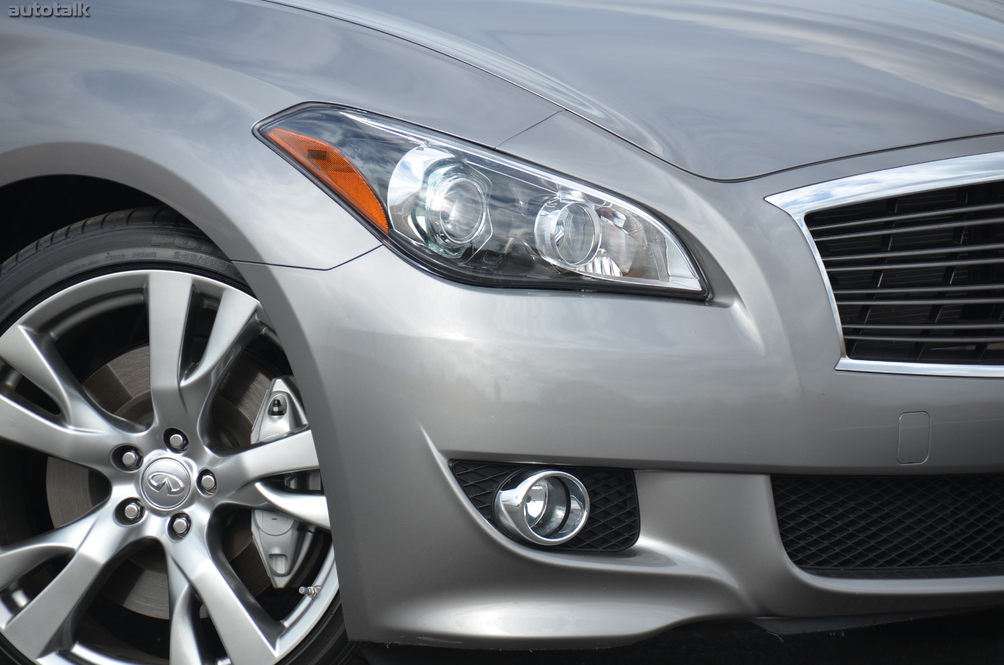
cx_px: 502
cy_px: 332
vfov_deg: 4.6
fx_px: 8350
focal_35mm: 300
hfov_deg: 6.9
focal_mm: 200
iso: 220
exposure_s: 1/500
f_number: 5.6
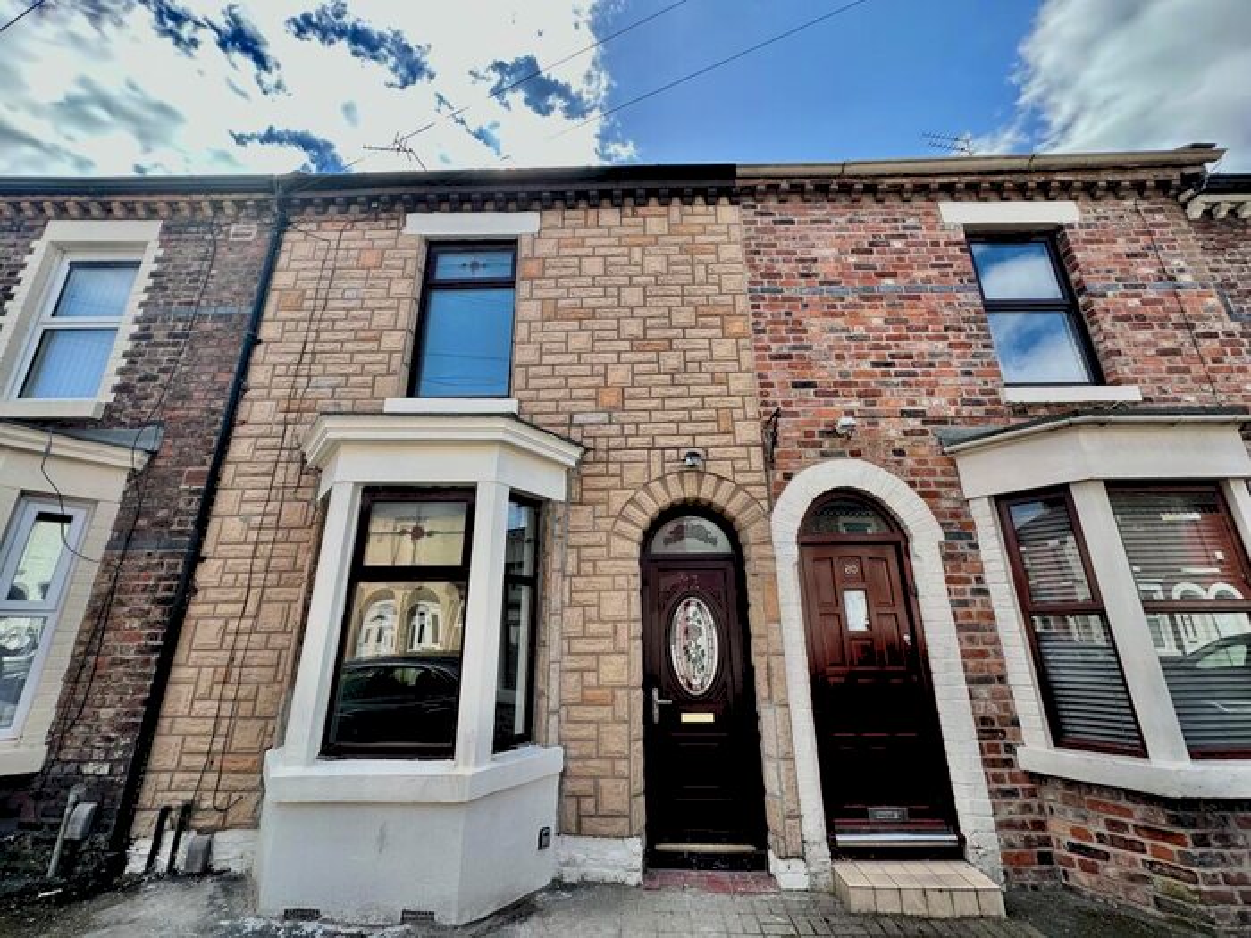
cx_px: 626
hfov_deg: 102.1
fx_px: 506
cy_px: 469
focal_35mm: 14
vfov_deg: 85.7
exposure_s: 1/609
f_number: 2.2
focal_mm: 2.22
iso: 40
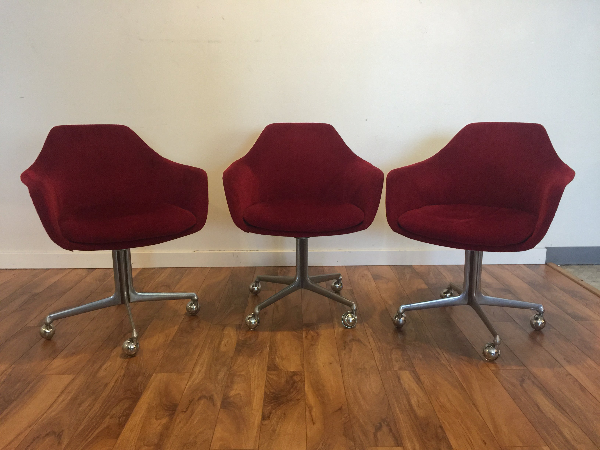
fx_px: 503
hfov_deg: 61.7
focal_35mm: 29
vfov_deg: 48.2
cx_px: 300
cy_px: 225
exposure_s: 1/15
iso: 100
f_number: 2.2
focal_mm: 4.15
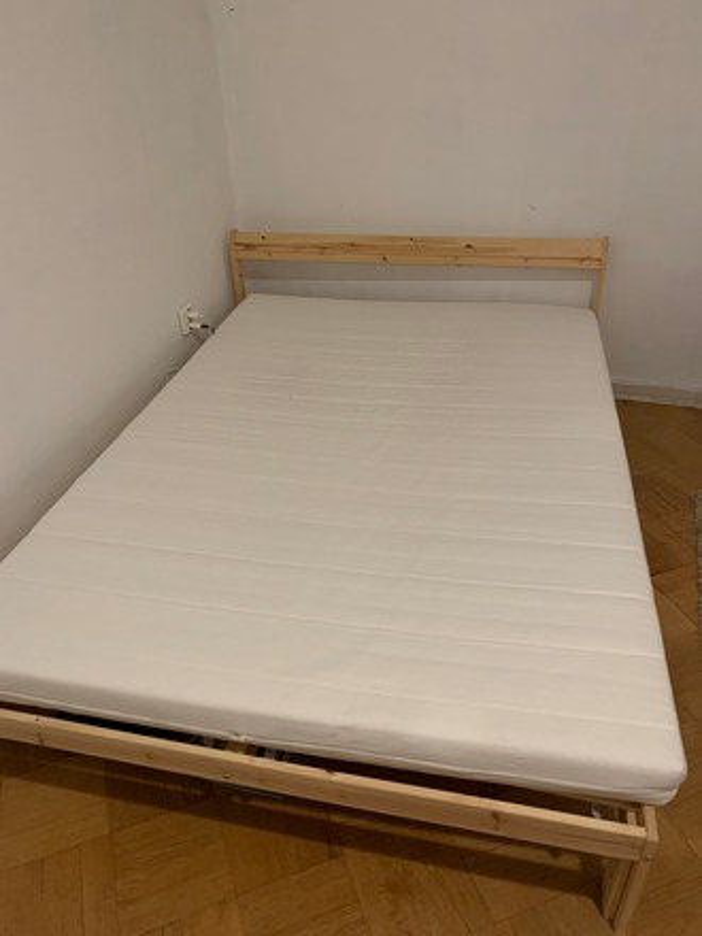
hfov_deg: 53.1
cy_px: 468
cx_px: 351
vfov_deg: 67.3
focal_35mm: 26
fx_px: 703
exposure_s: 1/54
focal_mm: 4.25
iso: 400
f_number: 1.8
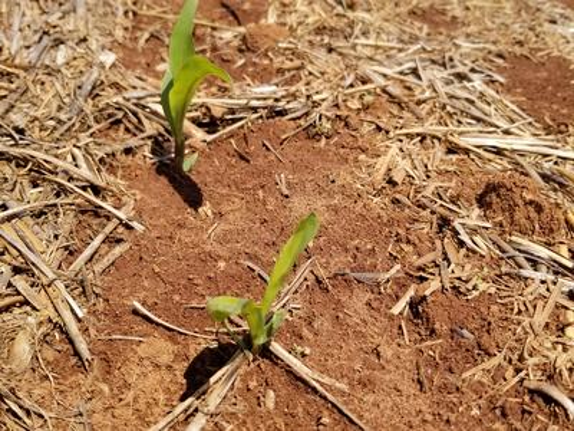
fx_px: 431
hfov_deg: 67.3
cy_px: 216
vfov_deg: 53.1
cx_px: 287
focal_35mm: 26
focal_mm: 4.25
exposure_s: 1/2648
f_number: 1.7
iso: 50
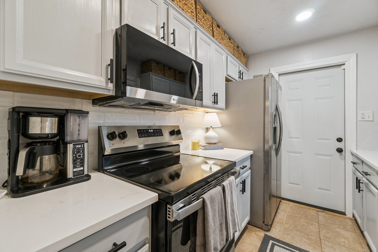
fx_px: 157
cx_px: 189
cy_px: 126
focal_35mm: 15
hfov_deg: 100.4
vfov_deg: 77.3
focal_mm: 10
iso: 200
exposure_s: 1/25
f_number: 6.3
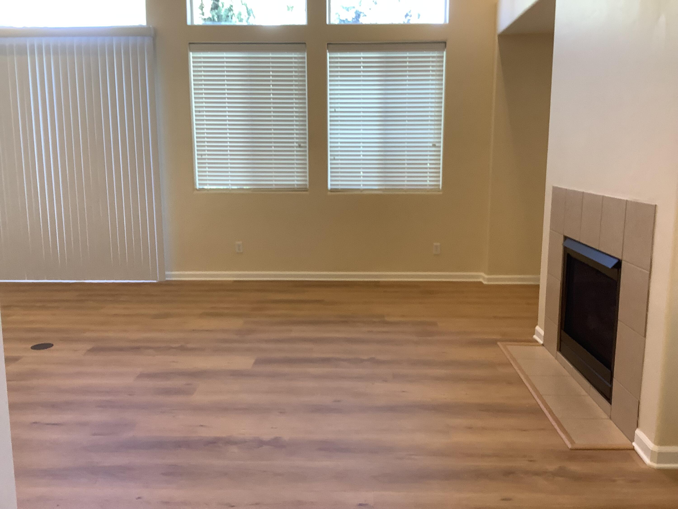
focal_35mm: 31
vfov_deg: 45.4
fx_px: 607
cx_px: 339
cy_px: 254
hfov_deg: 58.4
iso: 100
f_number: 2.4
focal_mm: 3.3
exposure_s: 1/60
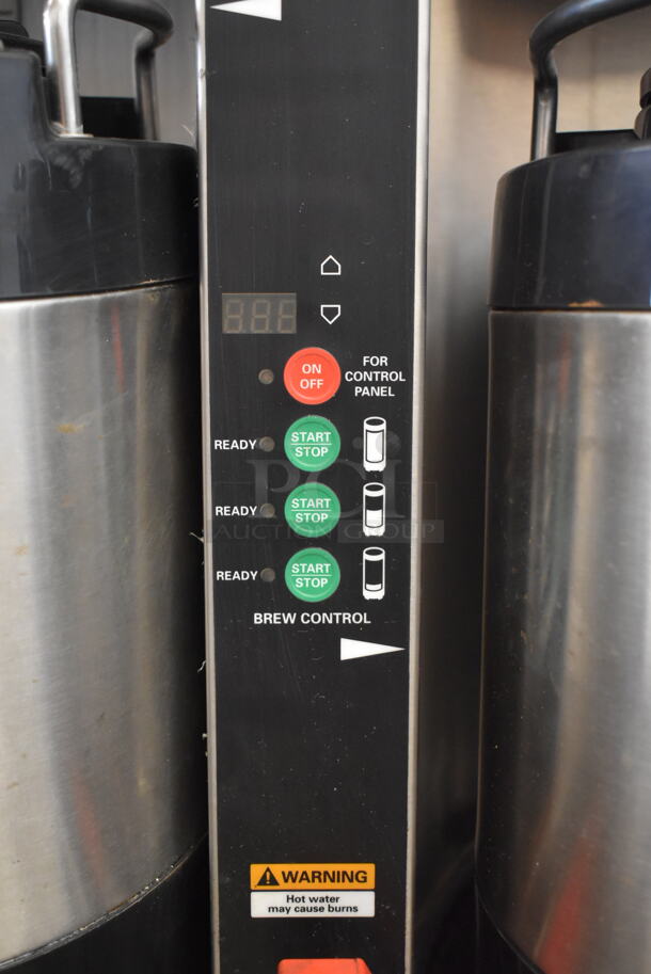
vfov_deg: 47.9
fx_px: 1097
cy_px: 487
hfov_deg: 33.1
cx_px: 326
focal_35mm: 40
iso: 3200
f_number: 4
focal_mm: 27
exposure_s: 1/50
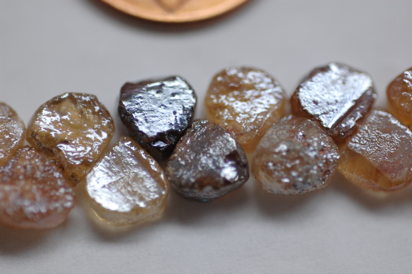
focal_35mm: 90
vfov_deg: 15.2
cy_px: 137
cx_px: 206
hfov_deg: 22.6
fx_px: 1029
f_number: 4.5
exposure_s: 1/125
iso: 640
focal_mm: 60
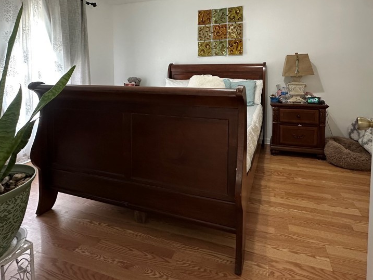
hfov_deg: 81.4
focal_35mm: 20
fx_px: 216
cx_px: 209
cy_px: 85
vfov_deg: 63.6
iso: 250
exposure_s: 1/60
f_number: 2.2
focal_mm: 2.22
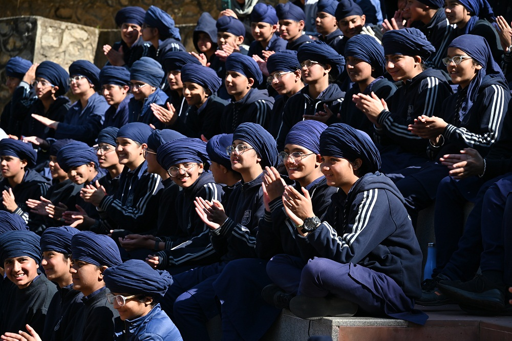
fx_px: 1706
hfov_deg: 17.1
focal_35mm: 120
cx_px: 256
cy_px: 170
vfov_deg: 11.4
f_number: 8
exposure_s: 1/160
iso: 100
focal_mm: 120
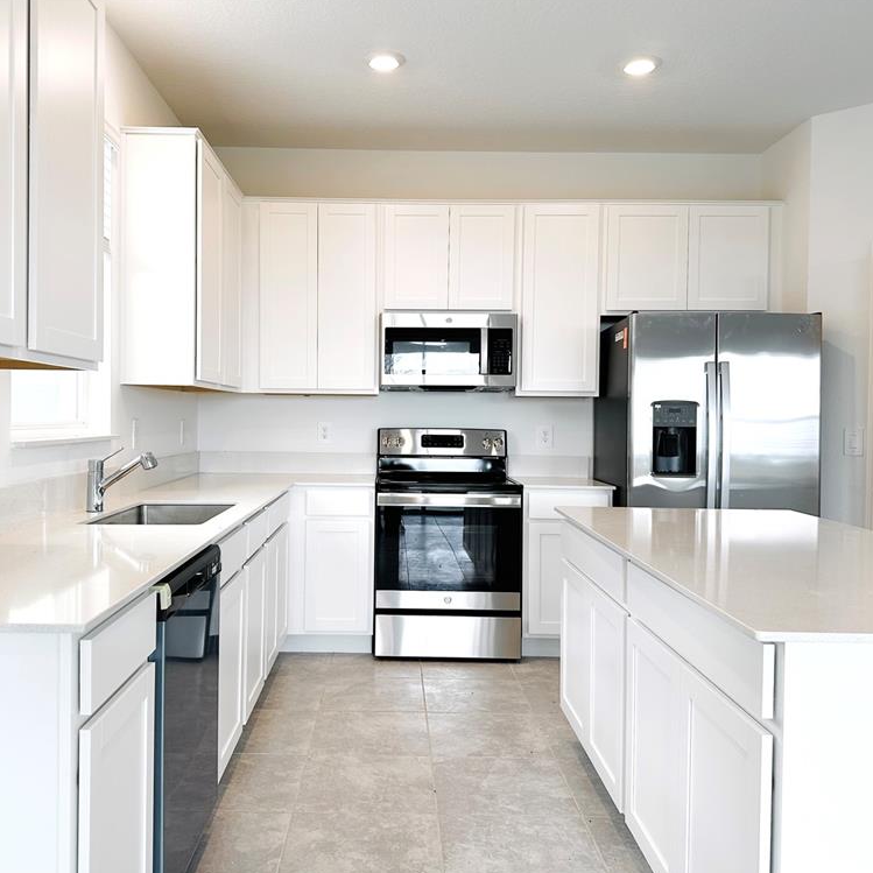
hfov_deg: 55.5
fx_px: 827
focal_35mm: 29
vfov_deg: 55.6
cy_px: 441
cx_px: 390
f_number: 1.78
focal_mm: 6.86
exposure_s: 1/177
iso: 64
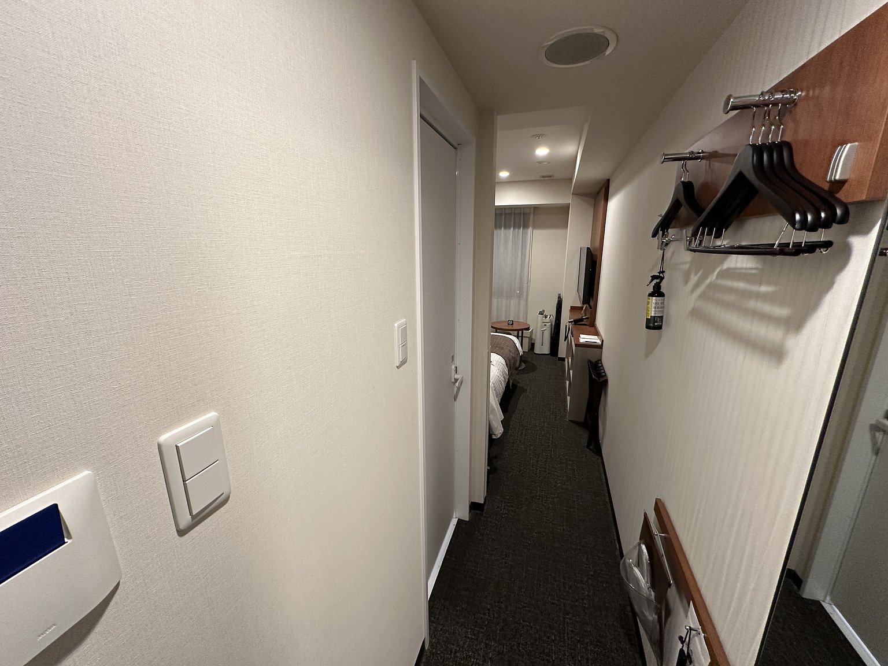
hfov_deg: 102.1
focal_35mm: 14
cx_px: 444
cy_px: 333
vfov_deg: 85.7
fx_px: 359
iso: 200
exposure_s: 1/60
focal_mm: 2.22
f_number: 2.2
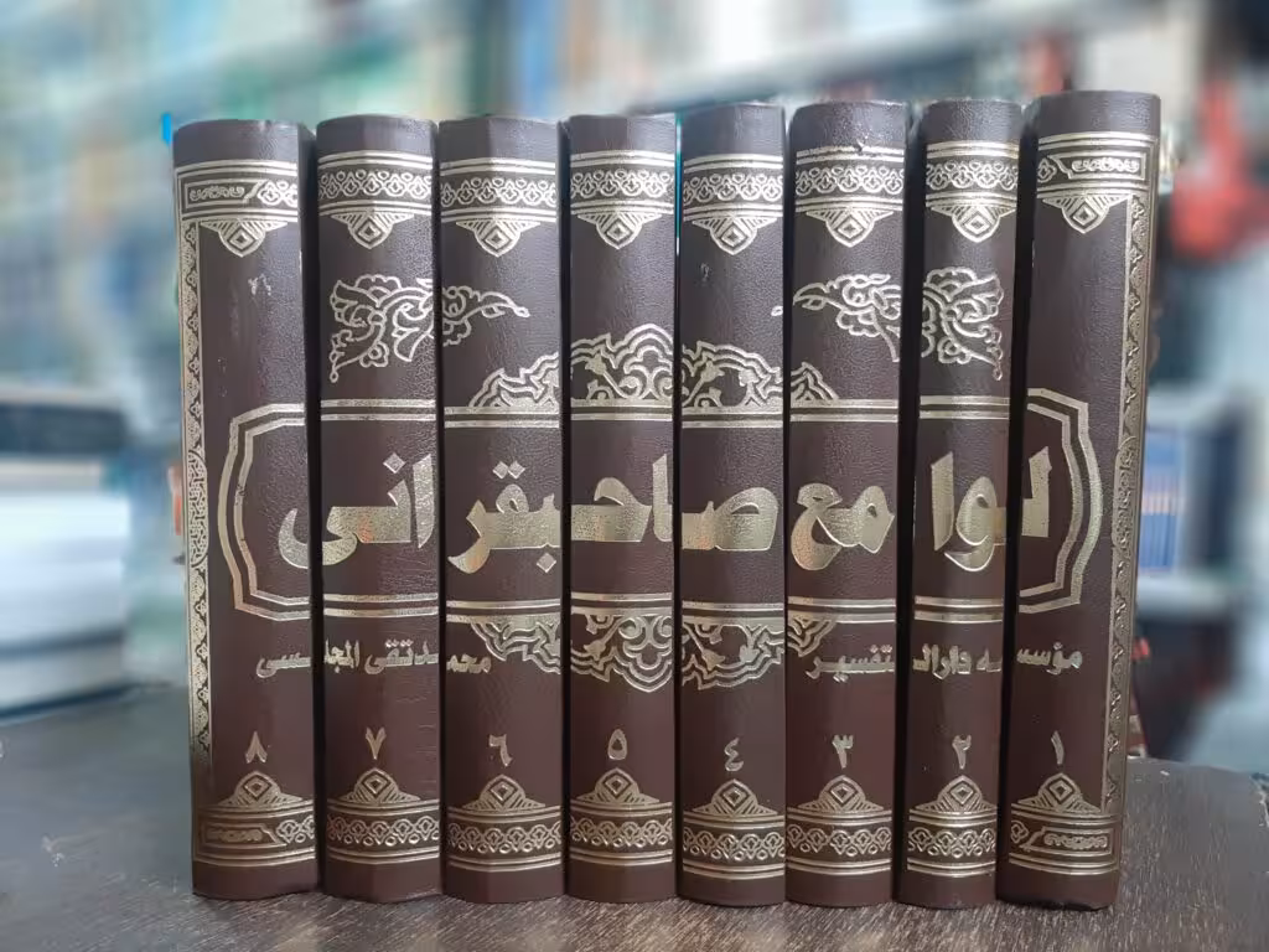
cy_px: 476
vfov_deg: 53.1
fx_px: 953
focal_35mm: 26
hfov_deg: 67.3
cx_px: 634
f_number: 1.7
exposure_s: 1/25
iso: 200
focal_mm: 3.93
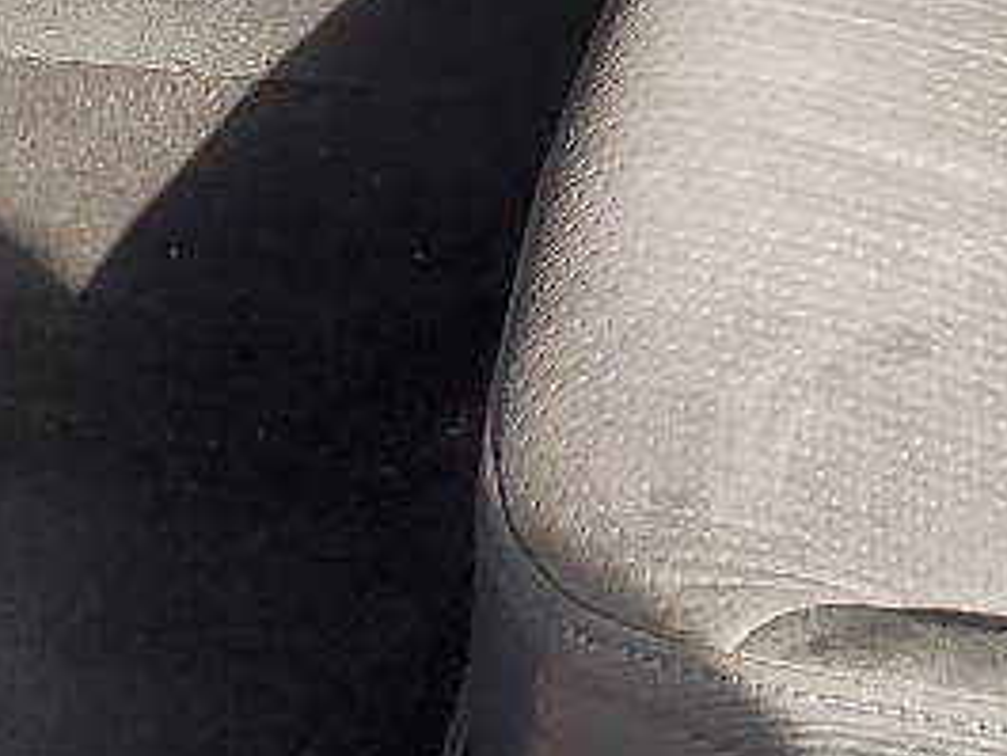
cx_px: 684
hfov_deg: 12.6
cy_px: -745
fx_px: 4569
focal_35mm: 157
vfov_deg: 8.9
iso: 50
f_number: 1.5
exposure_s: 1/714
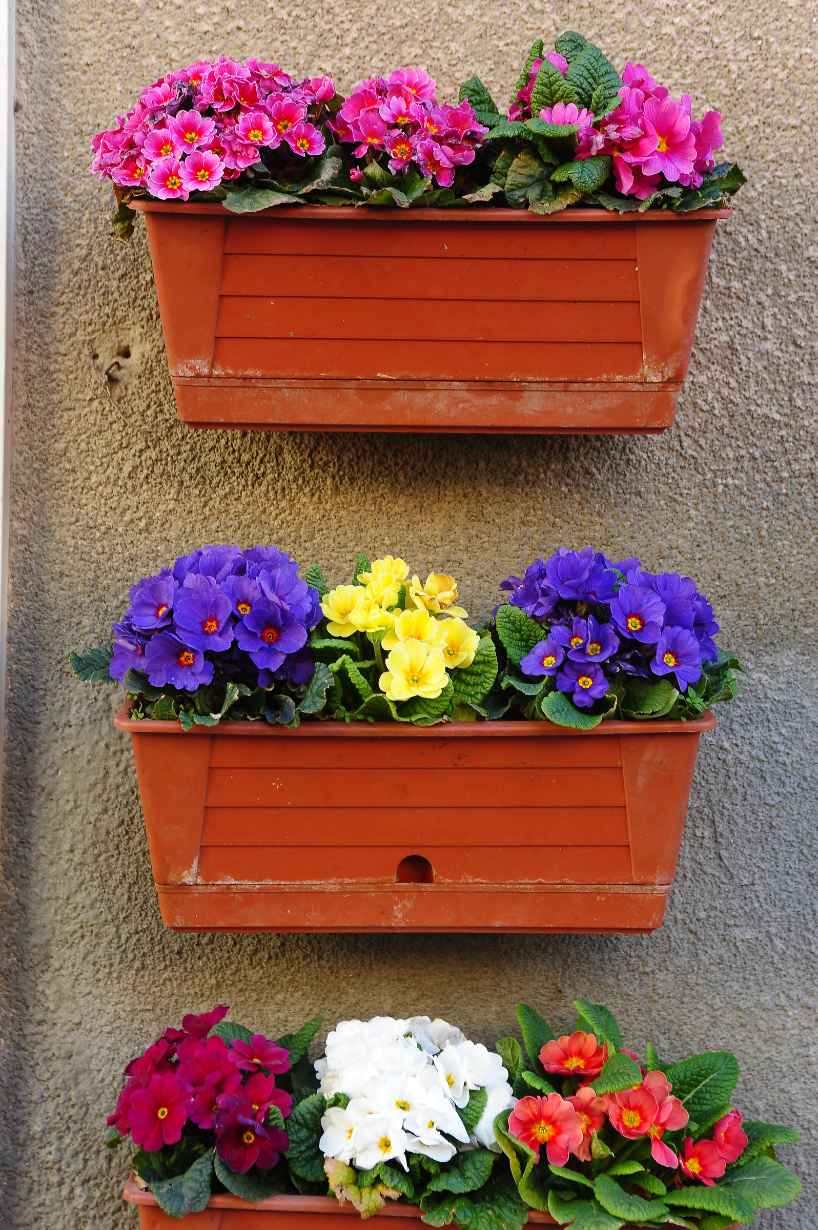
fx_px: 2390
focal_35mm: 70
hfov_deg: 19.4
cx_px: 409
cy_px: 615
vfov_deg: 28.9
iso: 200
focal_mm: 70
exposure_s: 1/50
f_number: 6.3
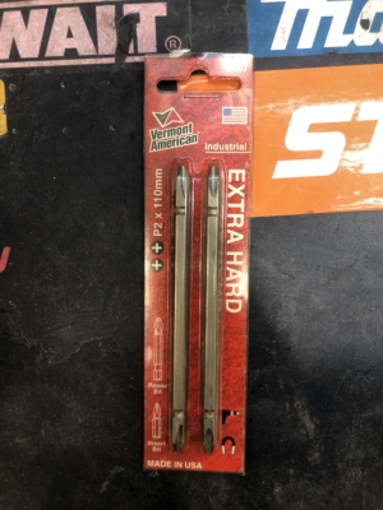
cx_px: 192
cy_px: 255
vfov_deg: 63.4
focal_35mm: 28
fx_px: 413
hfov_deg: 49.7
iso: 25
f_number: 1.8
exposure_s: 1/33
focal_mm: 4
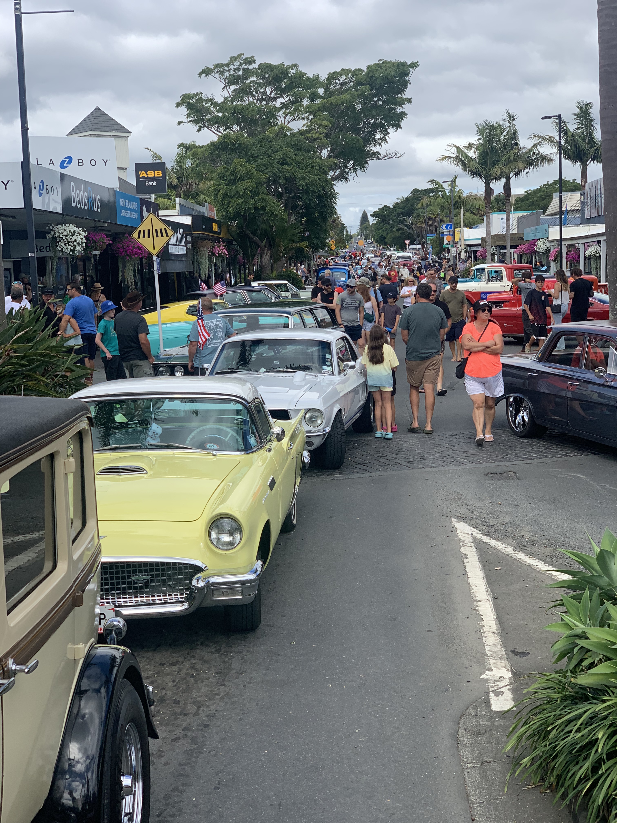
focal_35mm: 52
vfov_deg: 36.8
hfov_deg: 28.0
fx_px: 1236
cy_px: 412
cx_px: 308
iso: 16
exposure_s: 1/737
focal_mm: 6
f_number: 2.4
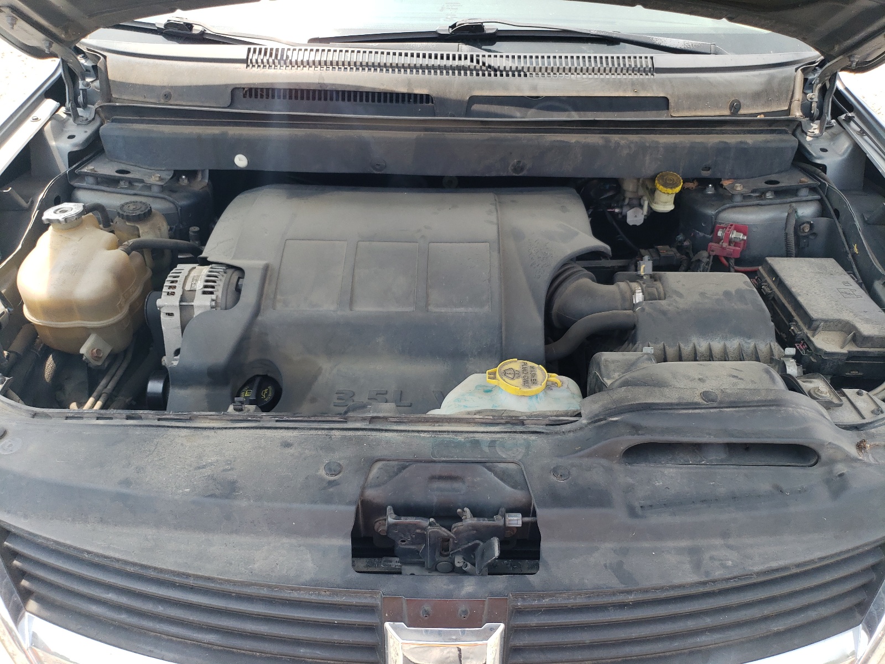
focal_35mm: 26
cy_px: 332
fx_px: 665
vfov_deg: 53.1
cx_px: 442
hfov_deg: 67.3
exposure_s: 1/667
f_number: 1.5
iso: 50
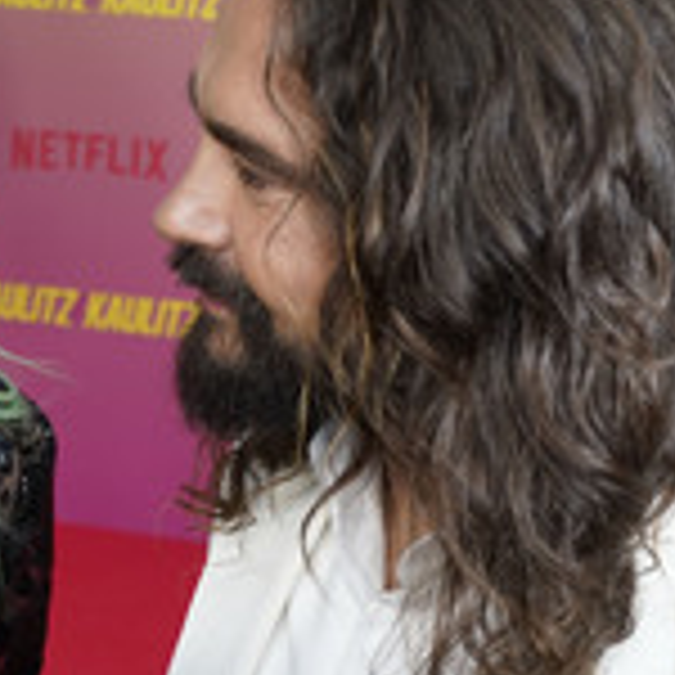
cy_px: 324
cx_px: -25
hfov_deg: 21.1
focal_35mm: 79
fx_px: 1743
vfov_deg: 21.9
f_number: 5.6
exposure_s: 1/160
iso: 320
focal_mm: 31
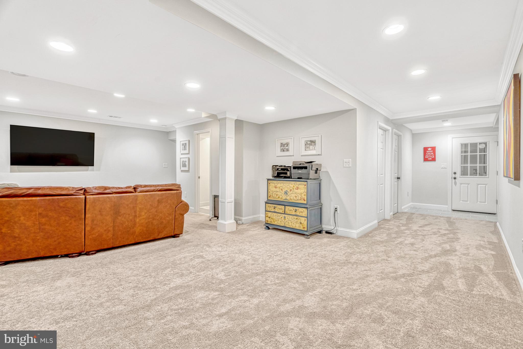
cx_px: 262
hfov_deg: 96.7
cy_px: 174
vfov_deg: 73.7
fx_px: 232
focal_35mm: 16
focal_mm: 16
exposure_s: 1/13
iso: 1250
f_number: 7.1
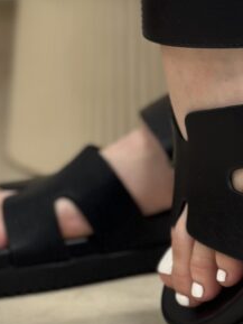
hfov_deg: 11.1
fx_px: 1244
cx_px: 185
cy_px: 35
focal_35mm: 133
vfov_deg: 14.7
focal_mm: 6.86
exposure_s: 1/50
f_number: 1.78
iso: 125
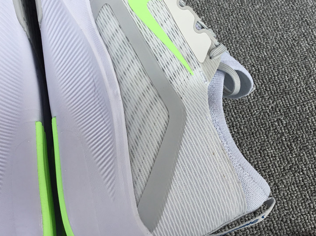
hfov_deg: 45.8
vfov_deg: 34.9
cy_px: 89
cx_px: 152
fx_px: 374
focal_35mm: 41
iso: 25
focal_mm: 3.3
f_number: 2.4
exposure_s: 1/637
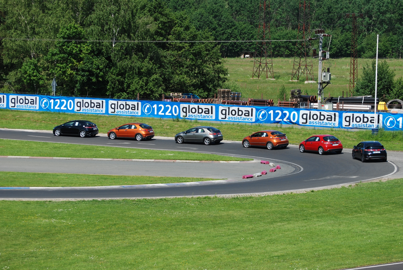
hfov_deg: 14.8
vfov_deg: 10.0
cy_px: 135
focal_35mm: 138
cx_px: 202
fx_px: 1547
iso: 100
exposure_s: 1/640
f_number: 5.6
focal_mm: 92
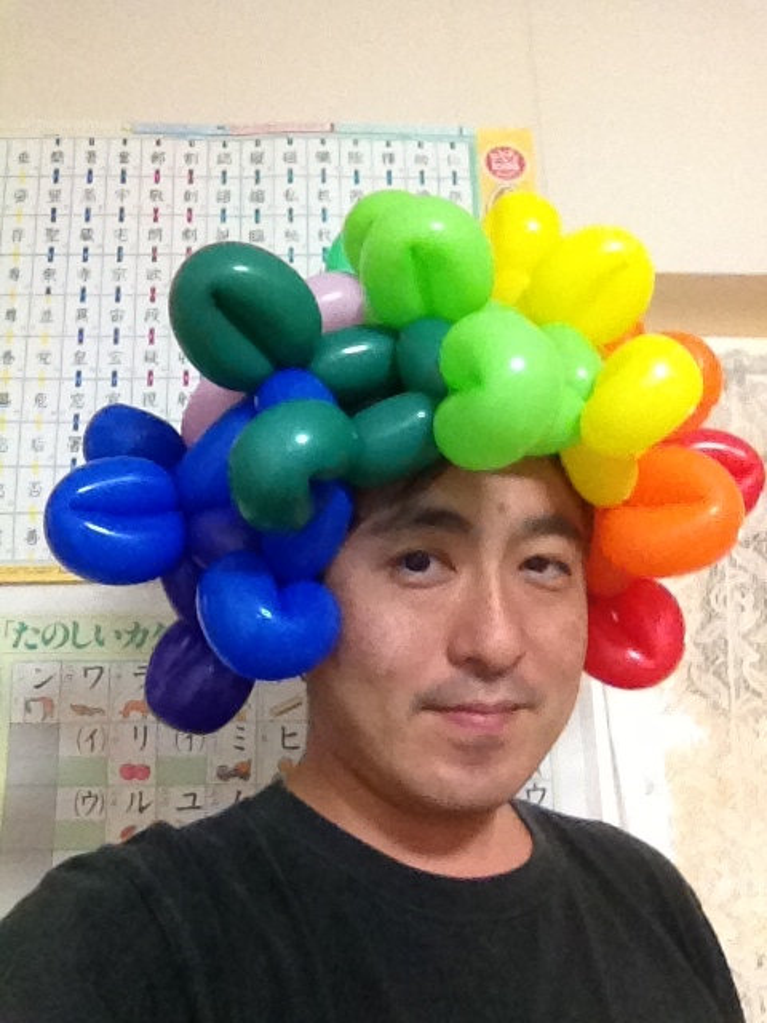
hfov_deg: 40.7
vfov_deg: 52.6
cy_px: 512
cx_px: 384
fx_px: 1034
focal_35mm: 35
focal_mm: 1.85
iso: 640
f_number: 2.4
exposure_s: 1/30
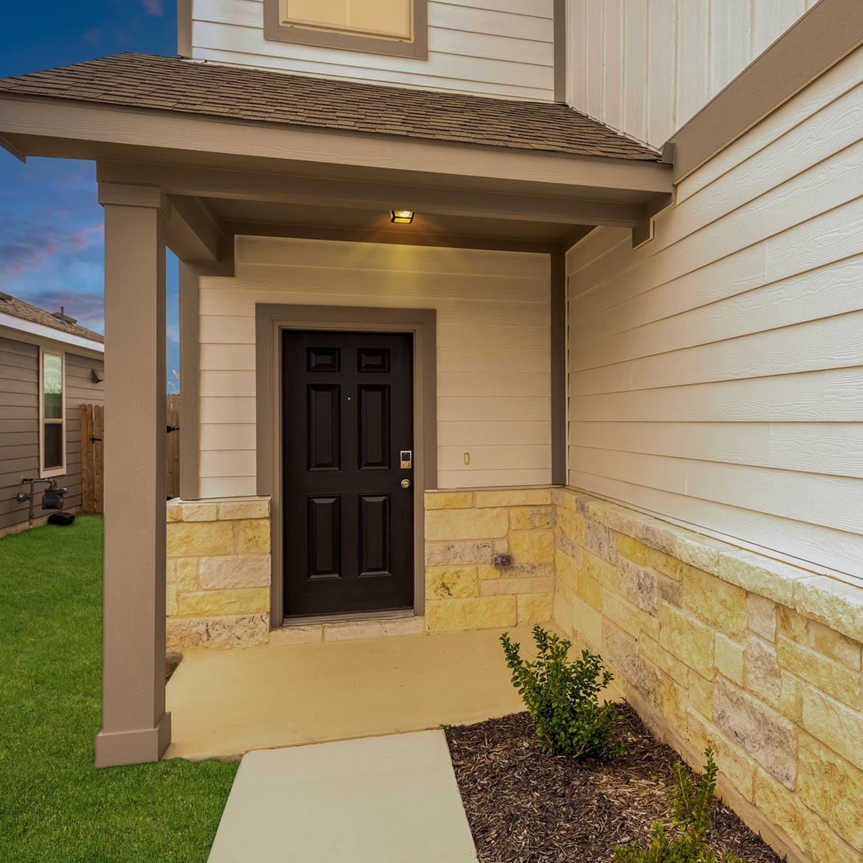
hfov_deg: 54.1
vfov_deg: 55.6
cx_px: 601
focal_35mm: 29
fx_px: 818
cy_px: 427
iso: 800
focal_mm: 22
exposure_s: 1/4000
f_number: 5.6
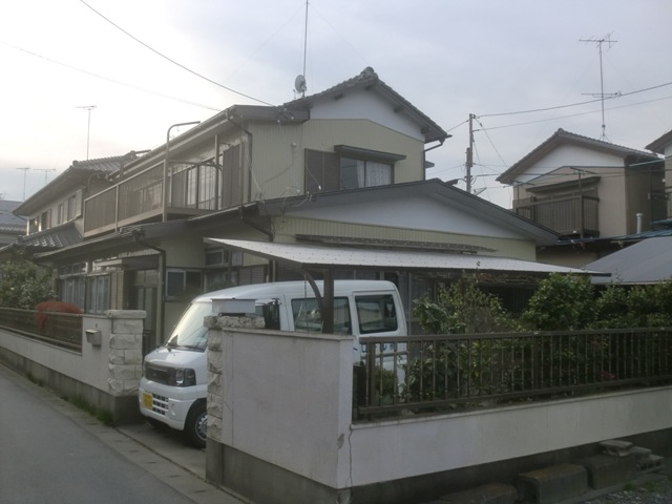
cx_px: 336
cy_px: 252
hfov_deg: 52.6
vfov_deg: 40.7
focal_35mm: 35
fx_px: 679
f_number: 3.1
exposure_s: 1/320
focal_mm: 6.3
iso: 64
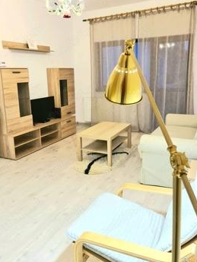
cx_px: 99
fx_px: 220
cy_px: 113
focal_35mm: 29
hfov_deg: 48.3
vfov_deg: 61.4
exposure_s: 1/100
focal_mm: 7
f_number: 1.8
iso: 320
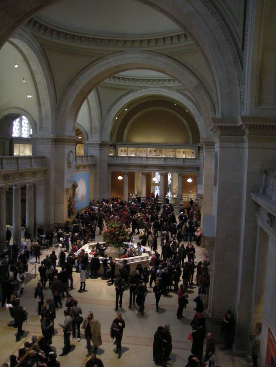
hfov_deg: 40.7
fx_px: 372
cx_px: 138
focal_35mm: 35
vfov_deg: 52.6
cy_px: 184
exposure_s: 1/24.1
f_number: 2.8
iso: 400
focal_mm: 5.7
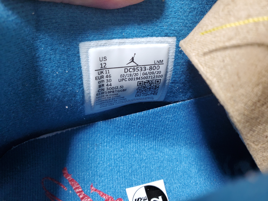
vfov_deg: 53.1
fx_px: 201
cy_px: 100
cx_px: 134
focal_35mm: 26
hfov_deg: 67.3
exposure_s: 1/100
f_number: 2.4
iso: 100
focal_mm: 4.3
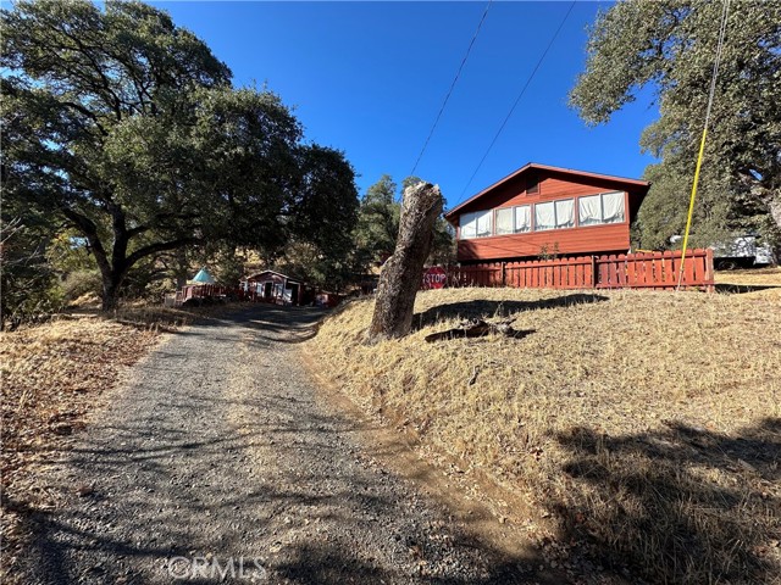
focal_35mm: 14
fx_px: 316
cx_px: 390
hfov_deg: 102.1
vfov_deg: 85.7
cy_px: 292
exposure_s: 1/963
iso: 40
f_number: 2.2
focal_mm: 2.22
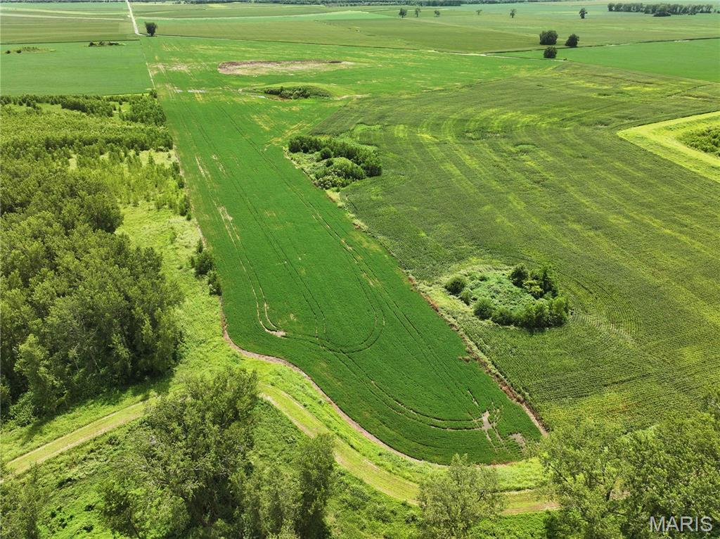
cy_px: 270
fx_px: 499
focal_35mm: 24
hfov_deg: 71.6
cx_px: 360
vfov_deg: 56.7
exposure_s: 1/1250
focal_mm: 12.29
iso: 100
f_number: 2.8
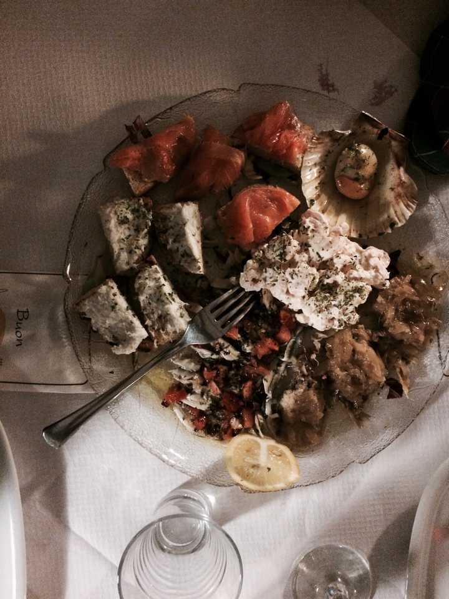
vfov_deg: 61.7
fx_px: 502
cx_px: 224
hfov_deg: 48.2
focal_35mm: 29
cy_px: 300
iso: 500
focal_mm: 4.15
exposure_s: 1/15
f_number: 2.2
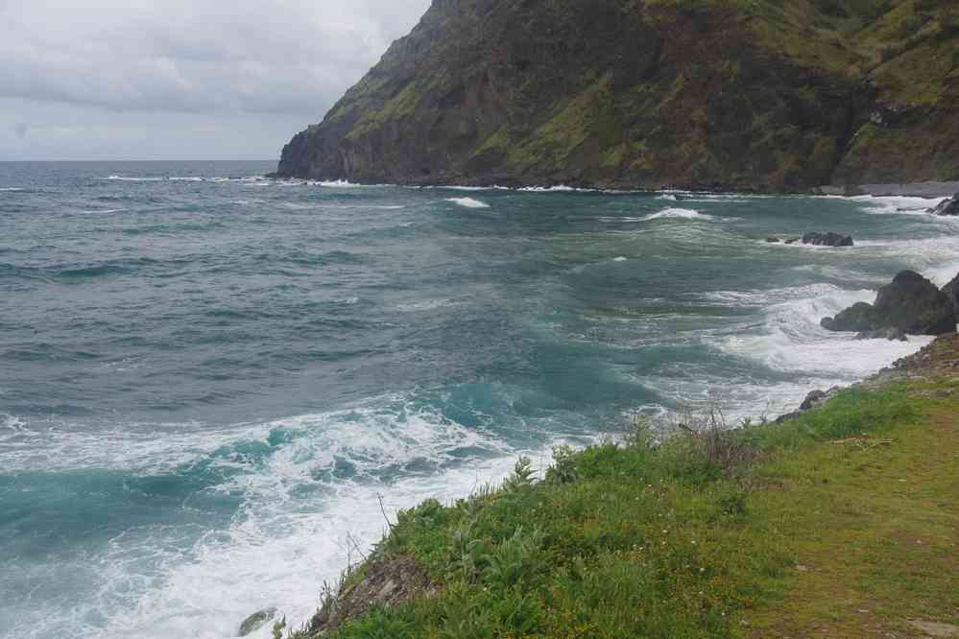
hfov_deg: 46.4
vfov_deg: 31.9
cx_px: 480
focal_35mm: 42
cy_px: 320
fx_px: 1119
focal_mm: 28
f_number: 11
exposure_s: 1/100
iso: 200
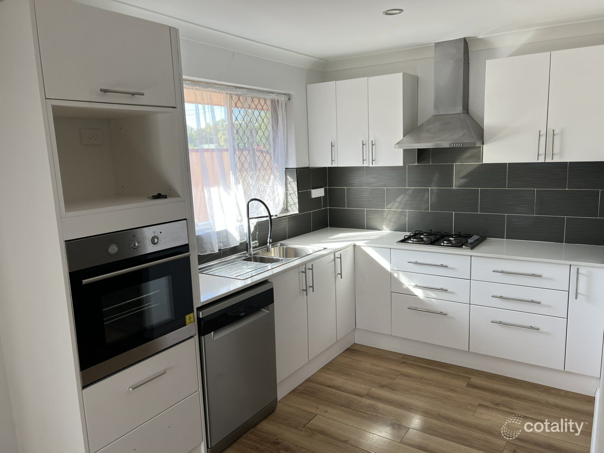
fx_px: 454
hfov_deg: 67.3
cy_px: 226
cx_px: 302
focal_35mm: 26
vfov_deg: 53.1
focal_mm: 5.7
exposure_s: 1/163
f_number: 1.5
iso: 40
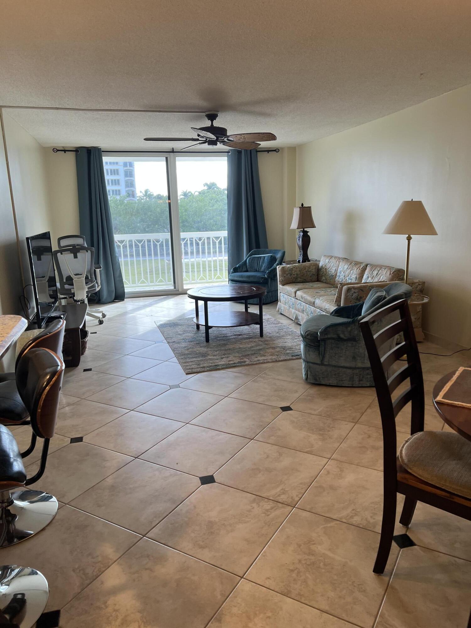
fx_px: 472
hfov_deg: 53.1
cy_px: 314
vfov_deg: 67.3
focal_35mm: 26
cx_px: 236
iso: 64
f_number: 1.5
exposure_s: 1/120
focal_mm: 5.7
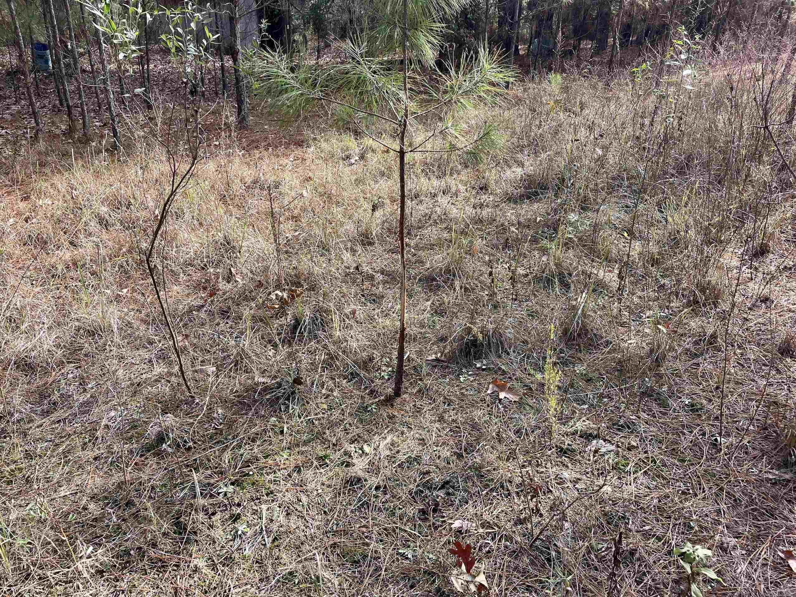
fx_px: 598
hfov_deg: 67.3
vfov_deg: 53.1
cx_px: 398
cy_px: 298
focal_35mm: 26
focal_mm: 4.2
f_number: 1.6
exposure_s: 1/251
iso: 32
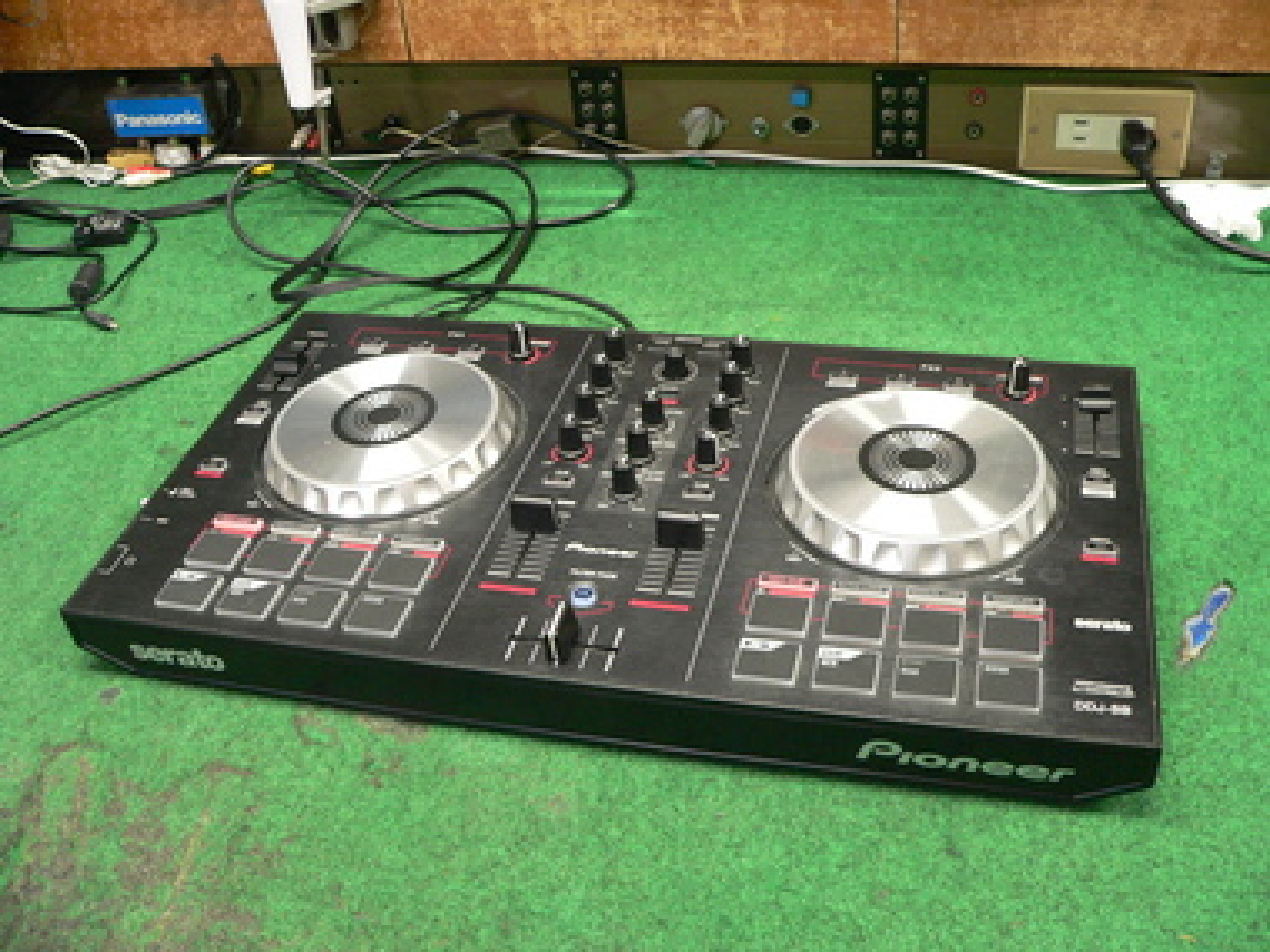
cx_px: 635
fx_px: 1321
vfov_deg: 39.7
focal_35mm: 36
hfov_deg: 51.4
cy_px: 476
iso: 200
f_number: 2.8
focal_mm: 6
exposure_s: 1/10
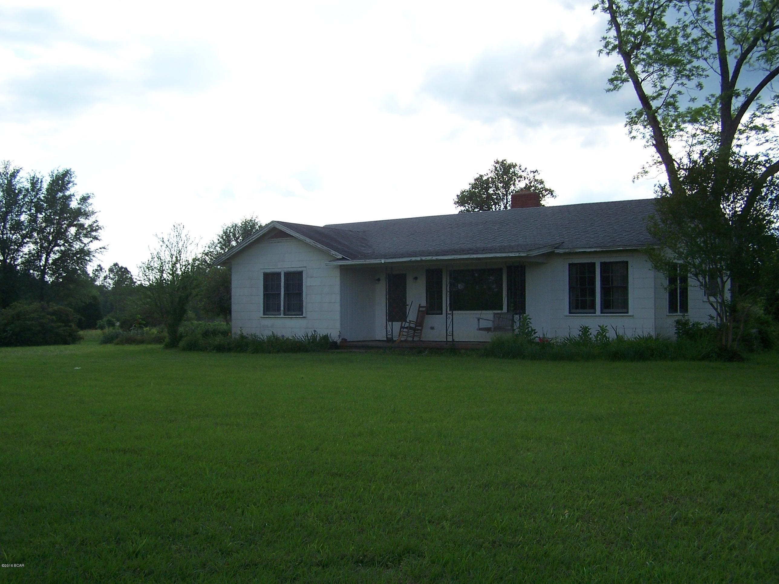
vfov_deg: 37.7
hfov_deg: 49.0
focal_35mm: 38
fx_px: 855
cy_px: 292
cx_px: 390
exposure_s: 1/800
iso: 80
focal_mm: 6.3
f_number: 2.8
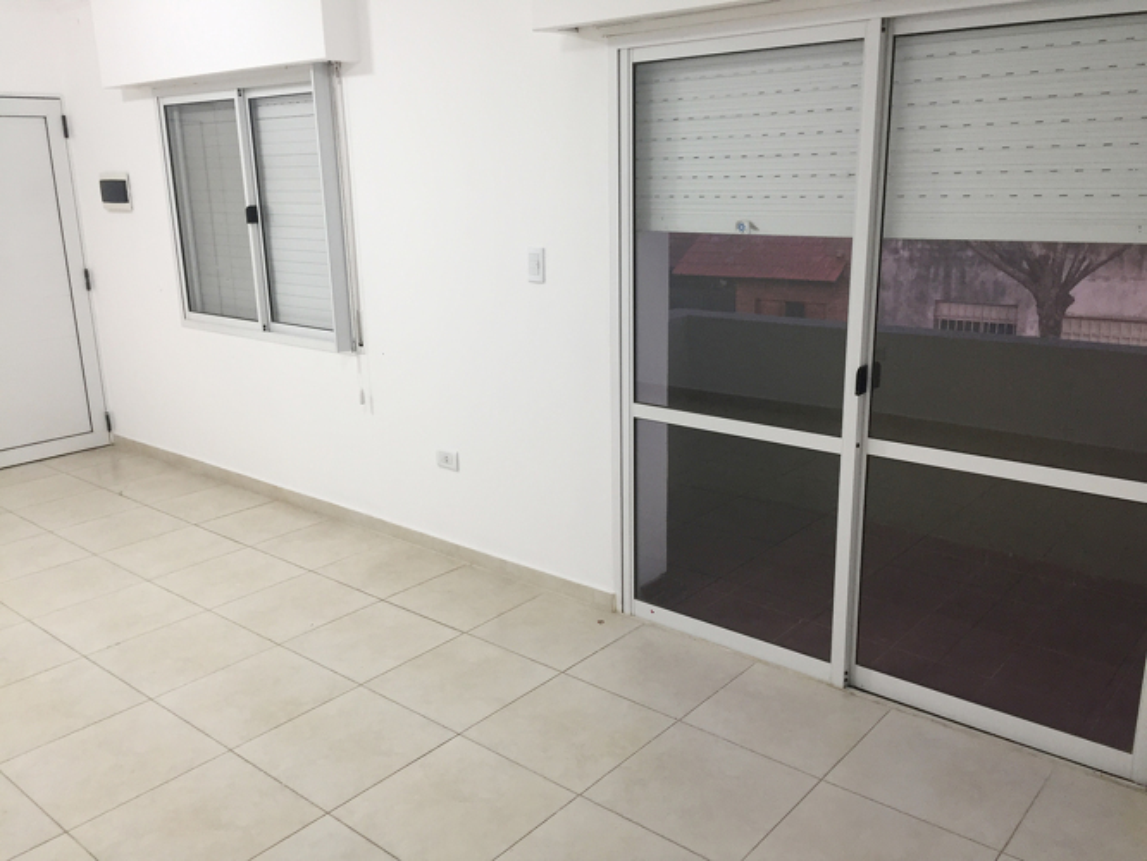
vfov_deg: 48.3
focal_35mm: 29
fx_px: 961
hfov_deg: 61.6
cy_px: 430
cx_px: 574
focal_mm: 4.15
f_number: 2.2
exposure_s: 1/33
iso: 125
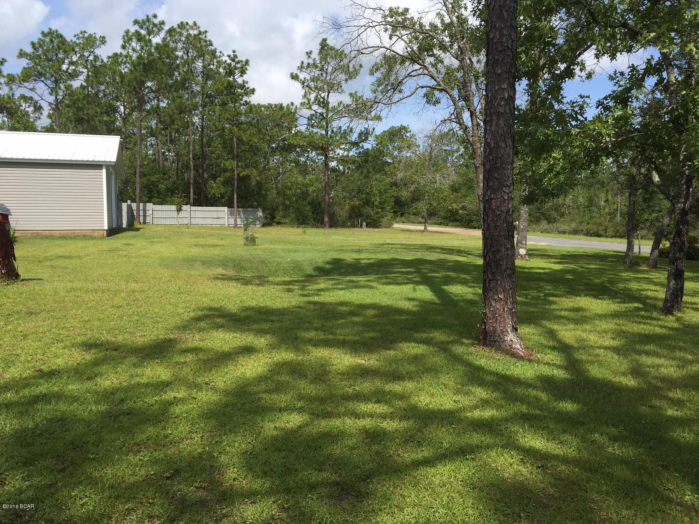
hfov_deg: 61.7
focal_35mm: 29
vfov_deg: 48.2
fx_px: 586
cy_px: 262
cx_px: 350
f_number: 2.2
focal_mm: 4.15
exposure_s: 1/1721
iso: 32
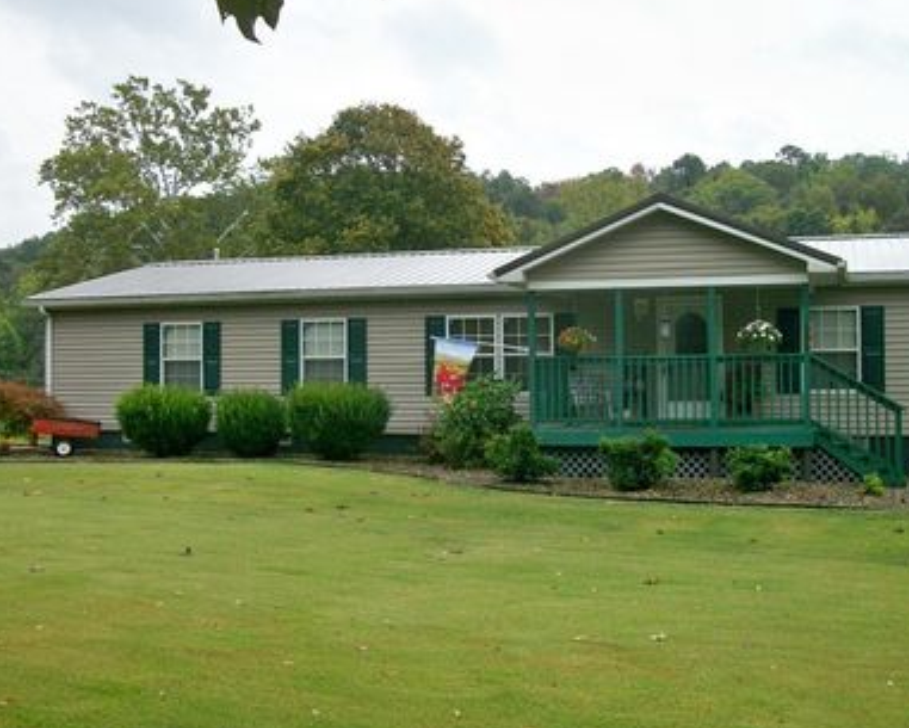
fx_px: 1103
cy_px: 371
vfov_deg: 36.5
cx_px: 508
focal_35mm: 41
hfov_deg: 44.7
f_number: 8.8
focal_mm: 5.7
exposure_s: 1/125
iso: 80
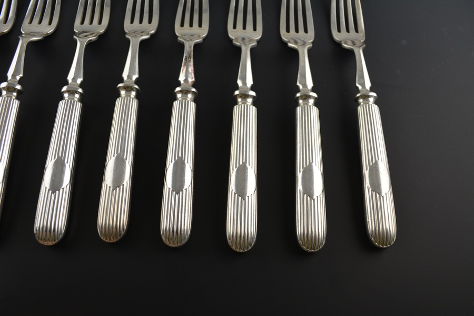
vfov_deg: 43.6
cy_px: 158
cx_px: 237
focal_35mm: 30
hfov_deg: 61.9
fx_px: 395
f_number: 5.6
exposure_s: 1/125
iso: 250
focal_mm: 20
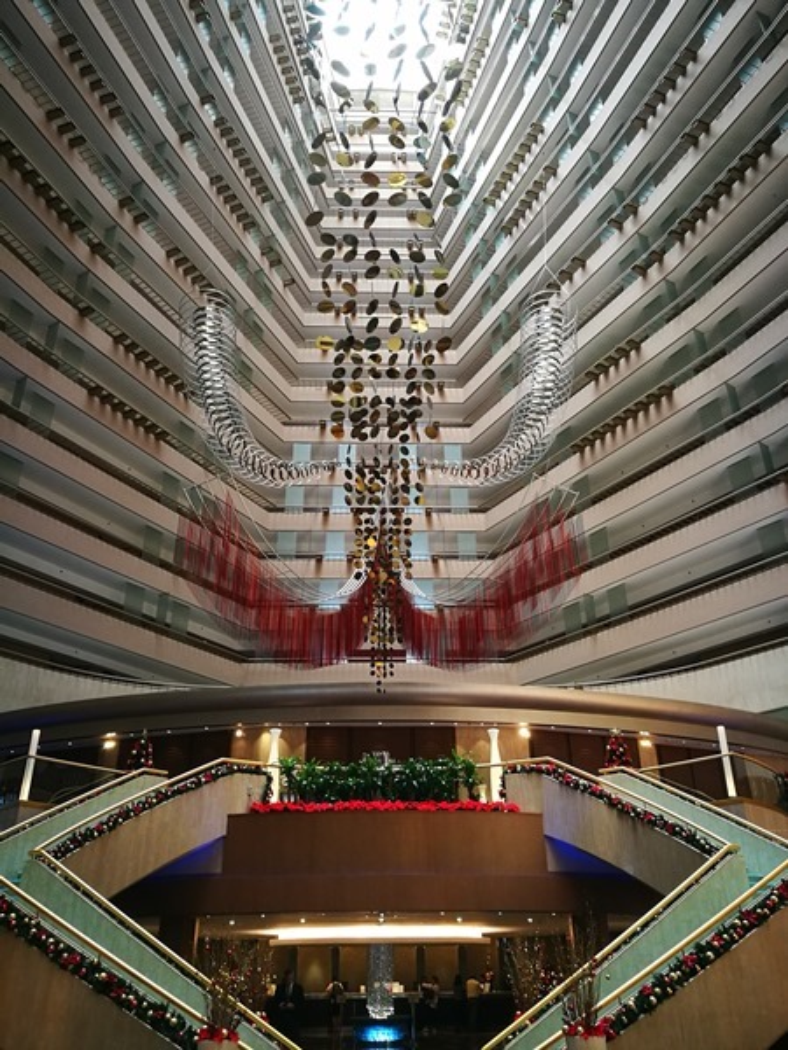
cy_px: 525
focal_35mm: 27
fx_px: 820
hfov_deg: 51.4
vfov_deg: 65.3
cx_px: 394
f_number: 2.2
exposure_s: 1/33.3
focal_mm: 4.5
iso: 250
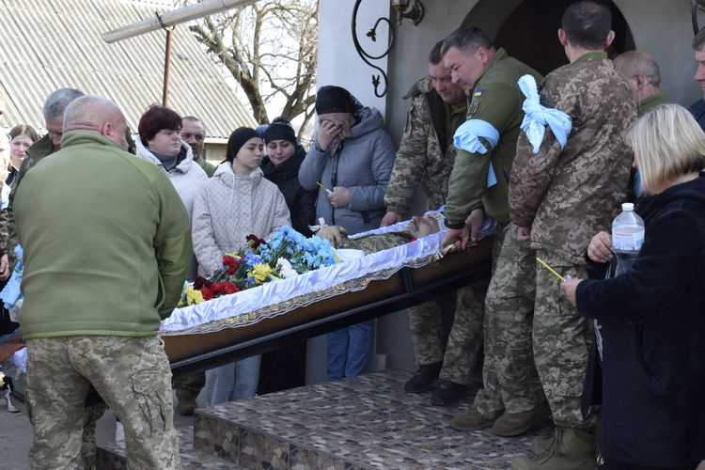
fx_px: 1057
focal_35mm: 54
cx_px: 352
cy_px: 235
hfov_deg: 36.9
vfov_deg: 25.1
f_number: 8
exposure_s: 1/250
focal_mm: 36
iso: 400
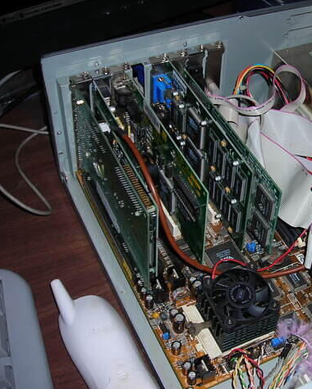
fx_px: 577
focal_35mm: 50
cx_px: 255
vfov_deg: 37.3
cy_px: 195
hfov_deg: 29.5
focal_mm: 6.3
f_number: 3.2
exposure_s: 1/60.1
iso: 50
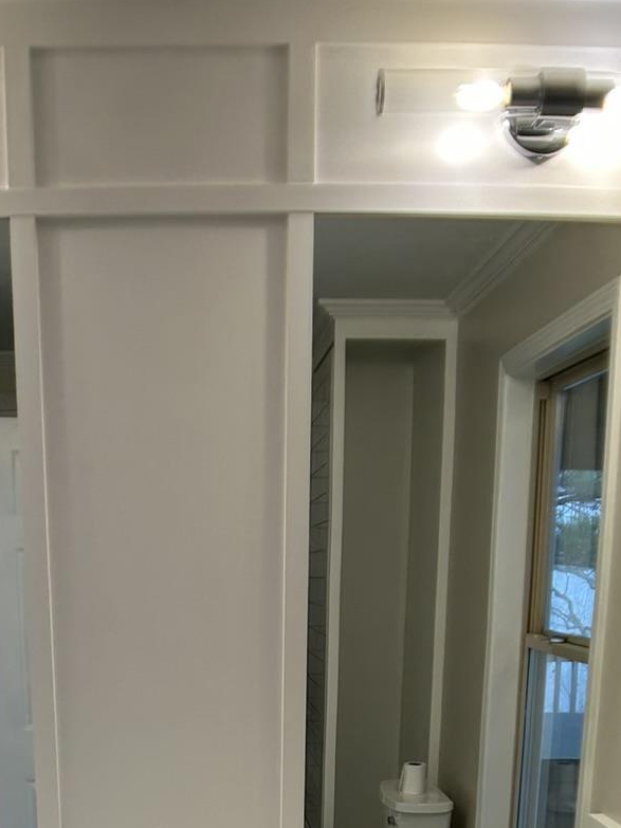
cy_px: 891
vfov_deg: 26.5
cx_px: 211
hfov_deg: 21.5
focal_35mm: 68
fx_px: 1627
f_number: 1.5
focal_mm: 5.7
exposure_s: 1/120
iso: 50
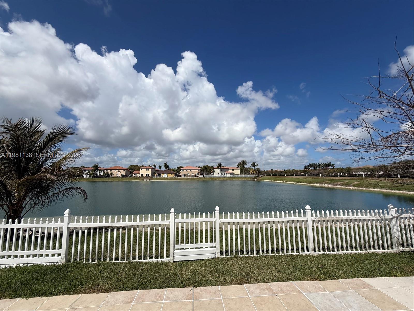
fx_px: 167
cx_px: 207
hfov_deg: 102.1
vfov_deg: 85.7
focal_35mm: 14
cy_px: 156
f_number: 2.2
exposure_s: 1/6173
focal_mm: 2.22
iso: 50
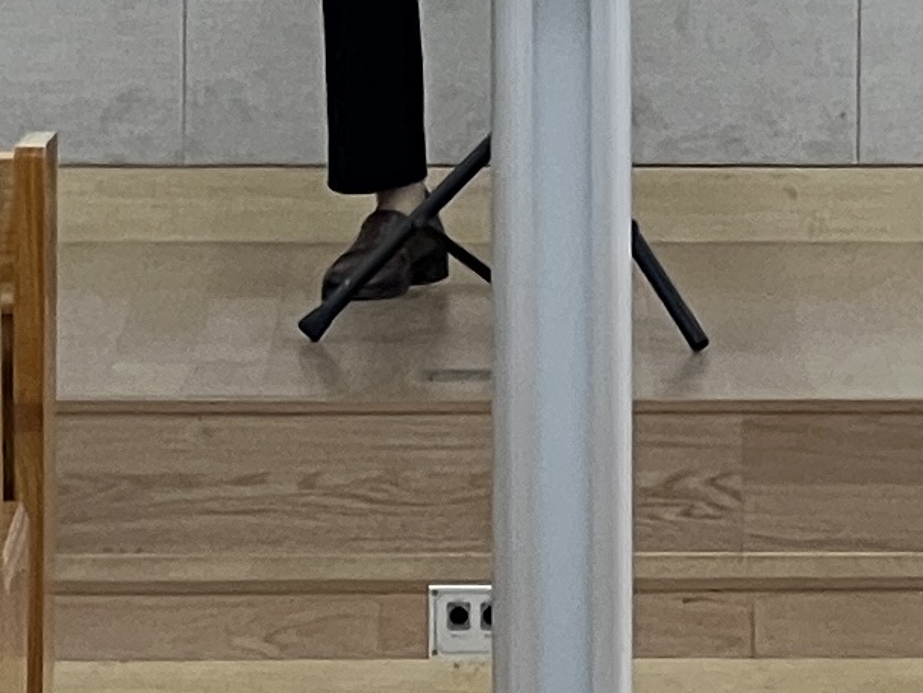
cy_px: -1266
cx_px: 702
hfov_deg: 3.9
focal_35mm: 510
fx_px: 13601
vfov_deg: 2.9
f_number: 2.8
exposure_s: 1/60
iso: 125
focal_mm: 9
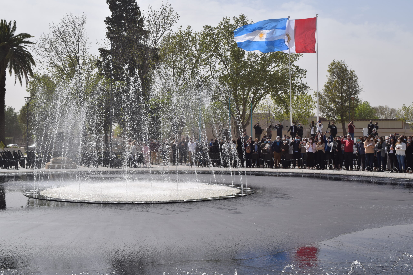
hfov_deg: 41.1
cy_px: 138
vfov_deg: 28.1
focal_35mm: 48
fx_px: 551
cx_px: 206
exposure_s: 1/500
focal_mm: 32
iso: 200
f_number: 11
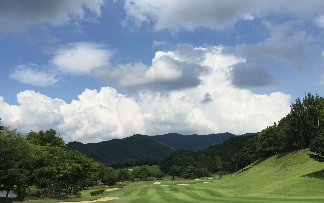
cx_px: 175
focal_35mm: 34
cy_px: 132
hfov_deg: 56.6
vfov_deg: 37.0
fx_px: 300
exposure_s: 1/3968
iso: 32
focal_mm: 4.15
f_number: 2.2
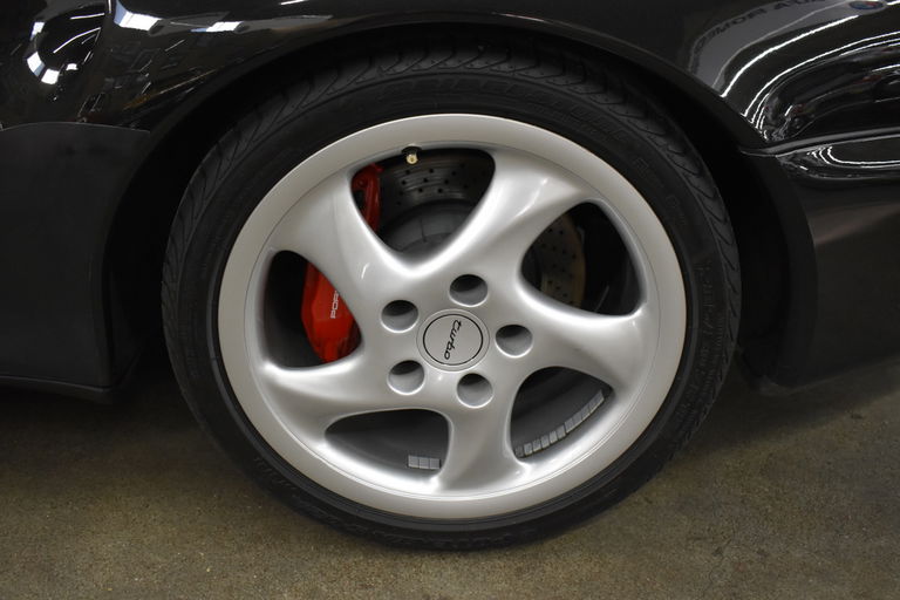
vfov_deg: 36.9
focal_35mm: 36
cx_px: 450
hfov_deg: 53.1
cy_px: 300
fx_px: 900
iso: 1600
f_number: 3.8
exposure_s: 1/125
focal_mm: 24
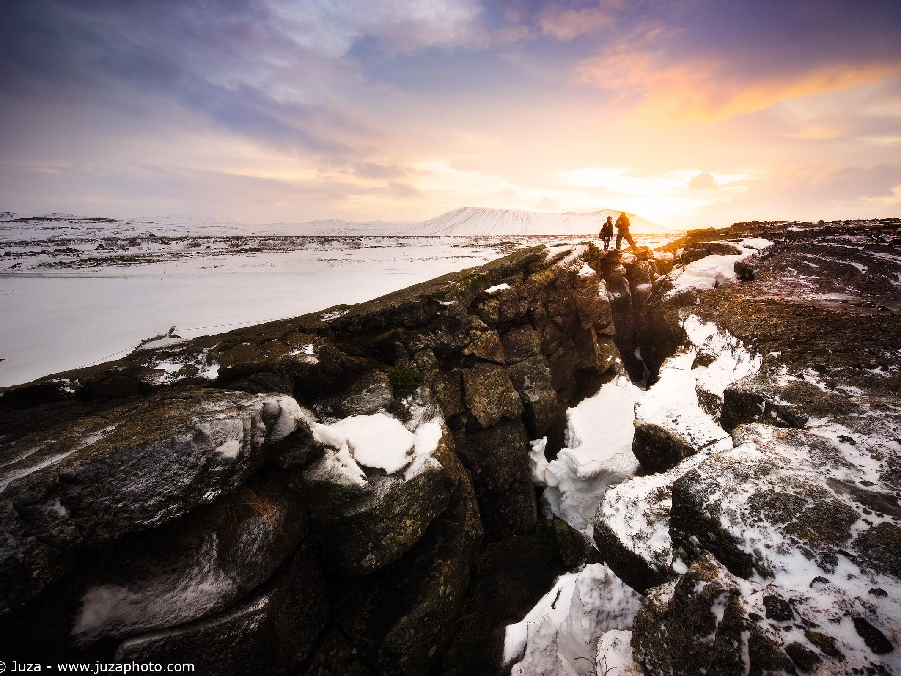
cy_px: 338
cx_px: 496
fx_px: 338
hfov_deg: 105.8
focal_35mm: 13
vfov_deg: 89.9
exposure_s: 1/80
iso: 100
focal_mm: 8
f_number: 8
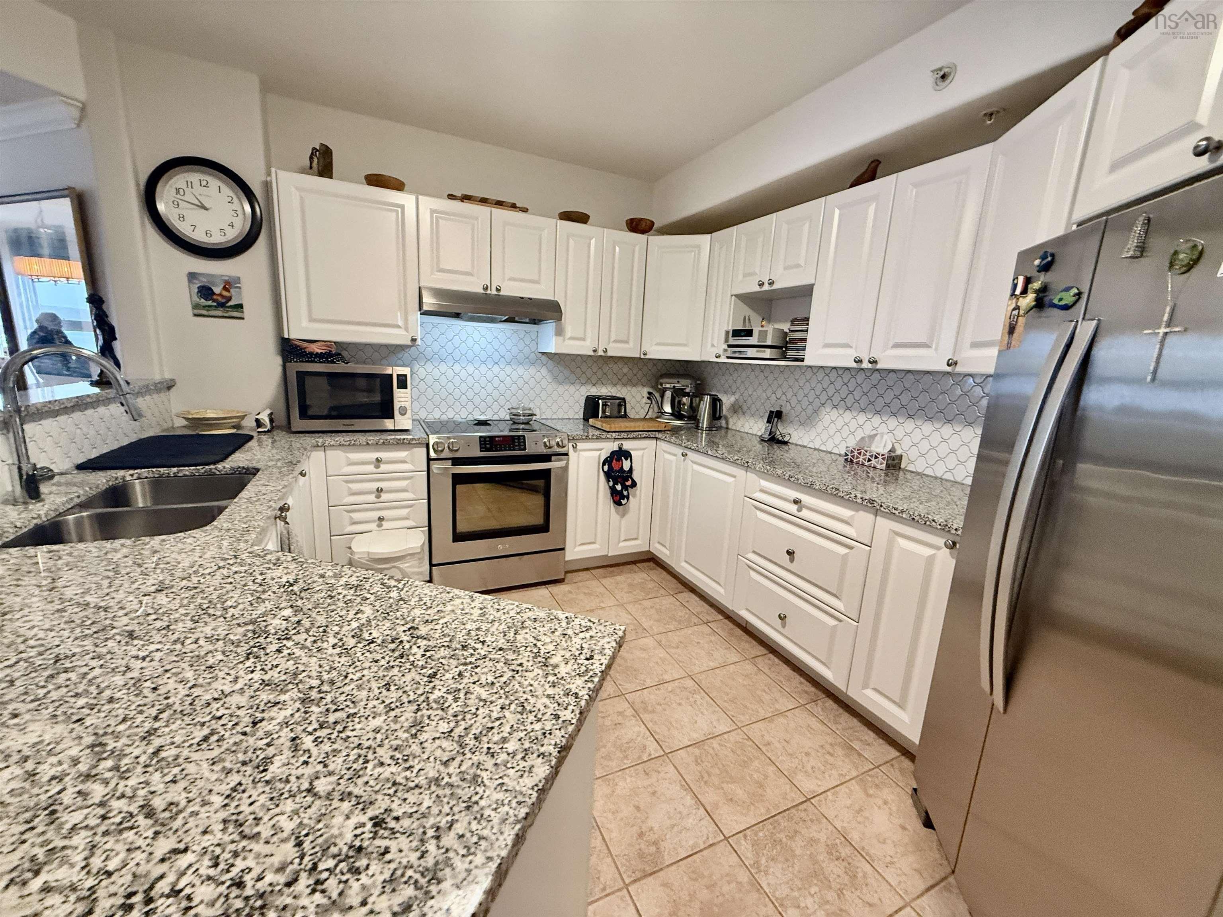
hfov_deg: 102.1
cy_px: 458
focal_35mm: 14
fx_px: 495
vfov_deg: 85.7
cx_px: 612
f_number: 2.2
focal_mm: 2.22
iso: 250
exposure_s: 1/60
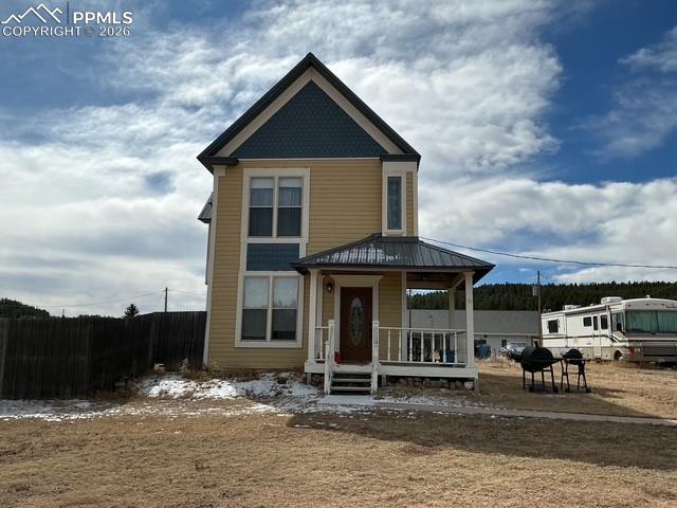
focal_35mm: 29
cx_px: 338
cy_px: 254
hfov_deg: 61.7
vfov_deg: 48.2
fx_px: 567
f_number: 1.8
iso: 25
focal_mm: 3
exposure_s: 1/4785
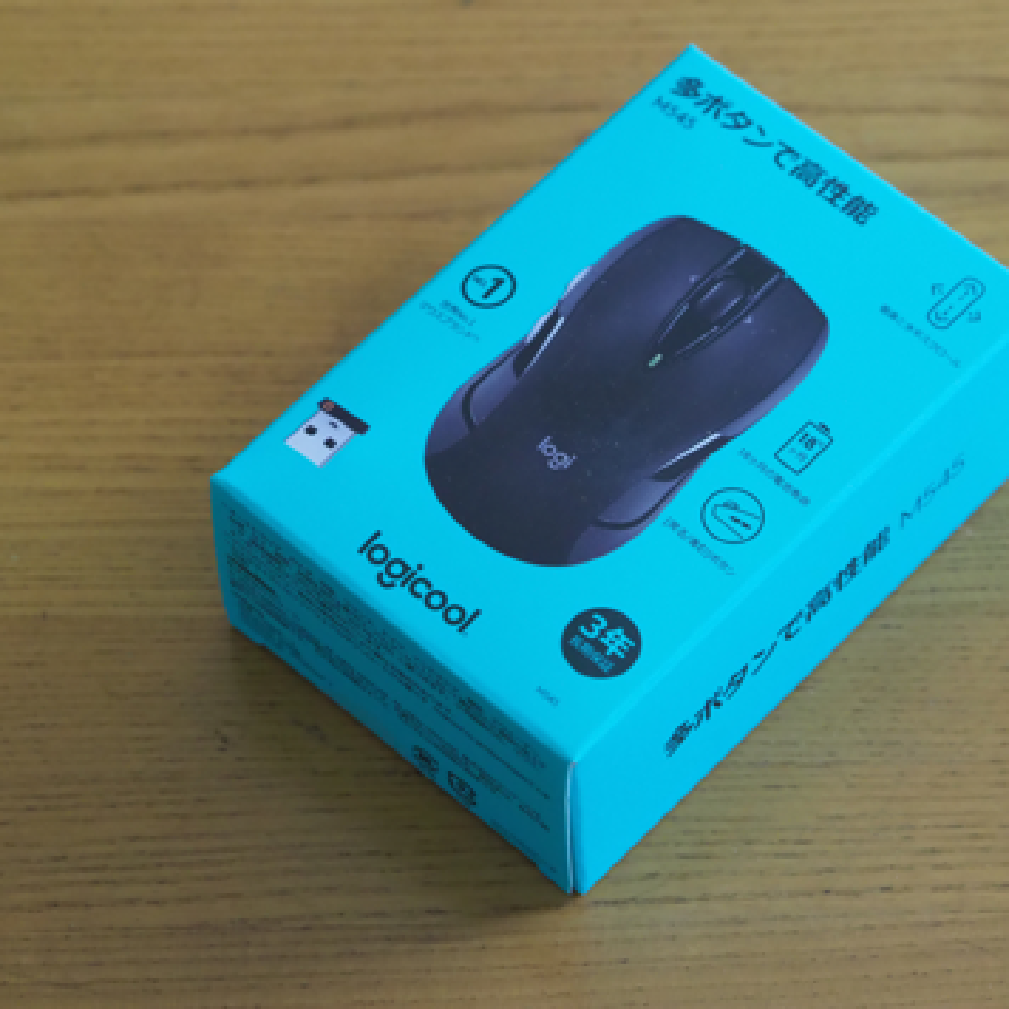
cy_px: 504
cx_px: 632
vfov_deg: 12.2
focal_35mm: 143
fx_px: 4716
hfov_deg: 12.2
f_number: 4
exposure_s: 1/125
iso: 2500
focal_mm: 60
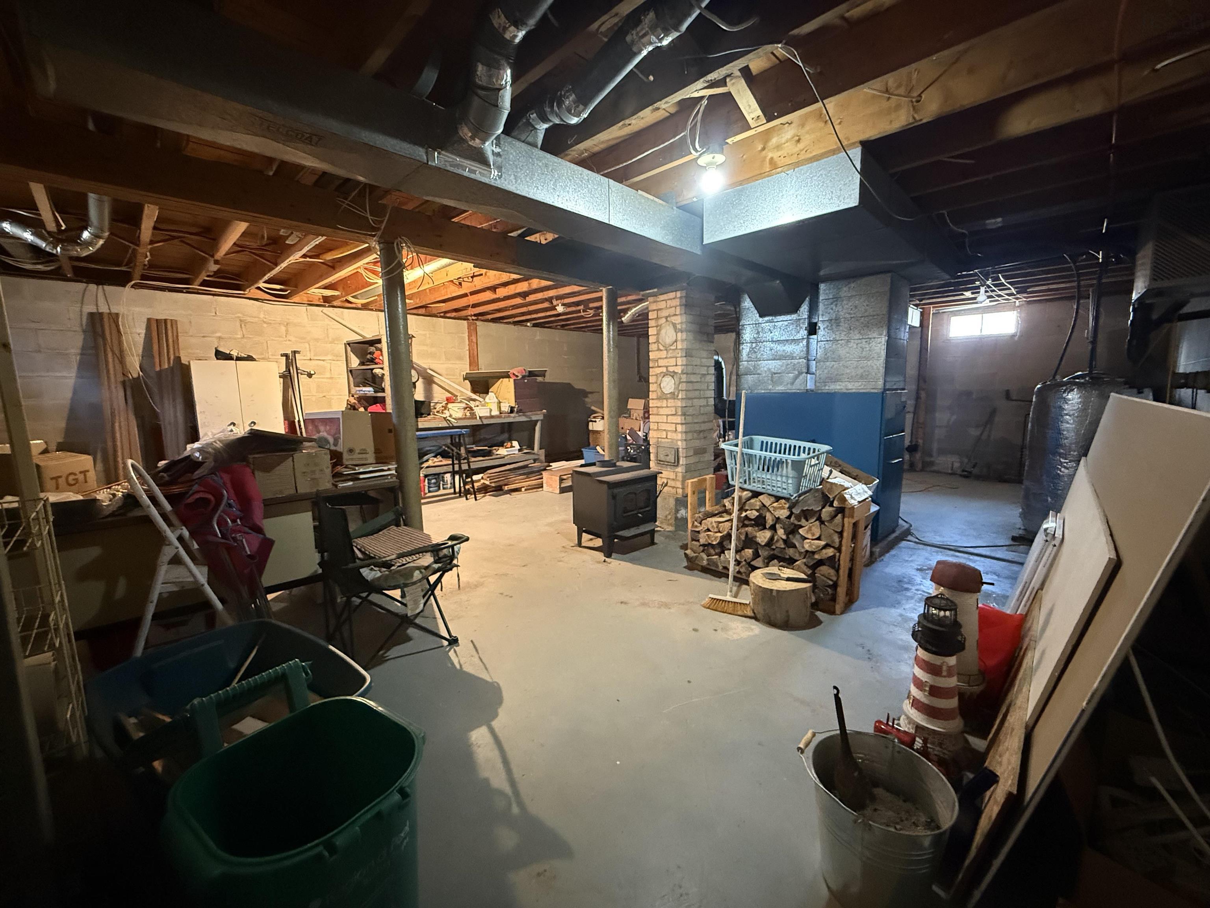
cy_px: 454
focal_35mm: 14
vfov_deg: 85.7
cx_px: 605
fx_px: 489
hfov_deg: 102.1
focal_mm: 2.22
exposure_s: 1/40
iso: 1000
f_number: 2.2
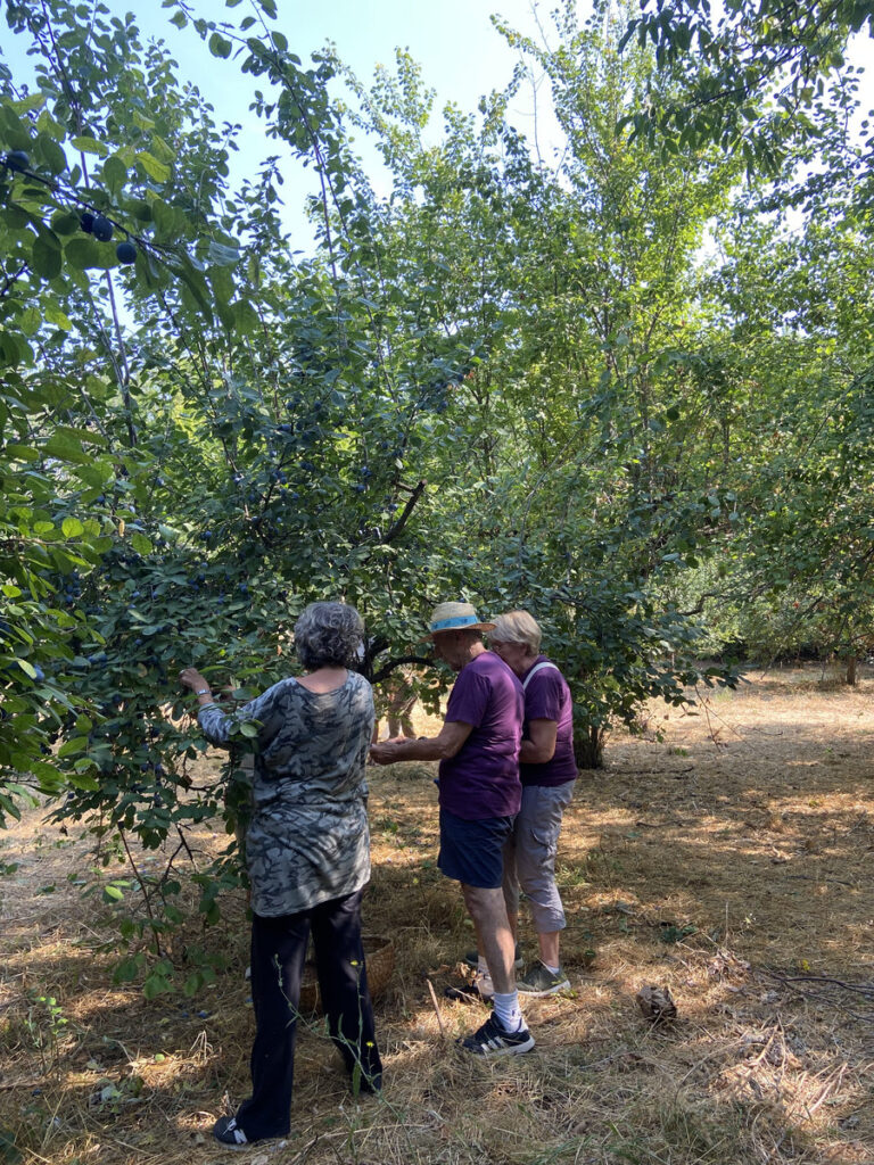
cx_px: 437
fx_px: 875
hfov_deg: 53.1
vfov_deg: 67.3
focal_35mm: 26
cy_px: 582
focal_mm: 4.25
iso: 32
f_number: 1.8
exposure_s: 1/188
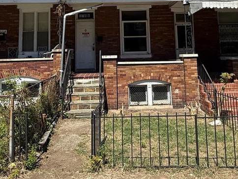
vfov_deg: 36.7
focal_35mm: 37
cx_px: 118
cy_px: 24
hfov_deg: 50.1
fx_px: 254
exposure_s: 1/1698
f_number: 2.2
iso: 50
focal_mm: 2.22
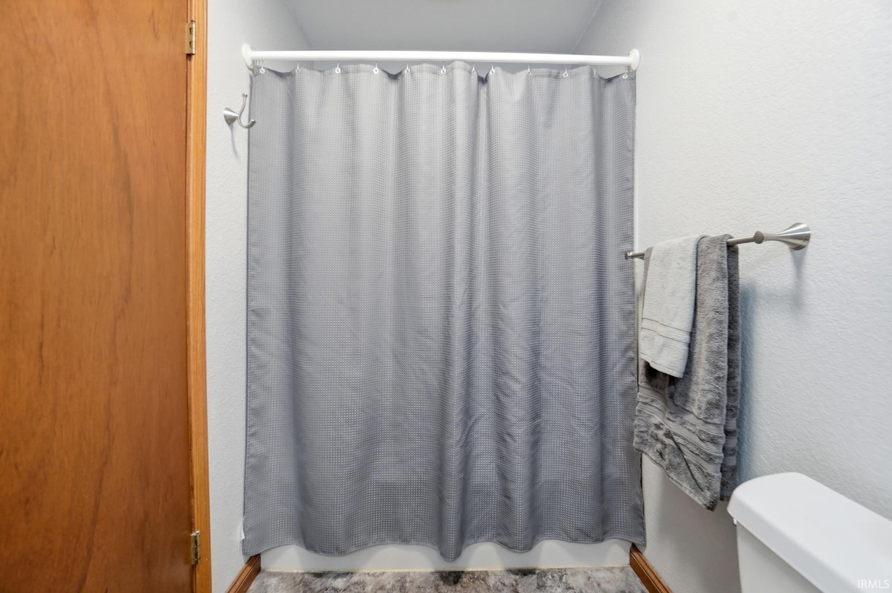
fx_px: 371
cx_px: 446
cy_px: 296
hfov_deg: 100.4
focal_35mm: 15
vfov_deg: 77.2
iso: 100
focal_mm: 10
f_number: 4
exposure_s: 1/80
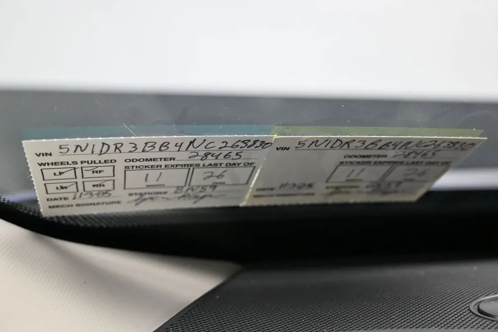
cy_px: 165
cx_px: 245
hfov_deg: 50.1
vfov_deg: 34.6
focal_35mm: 39
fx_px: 533
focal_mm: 25
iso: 450
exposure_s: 1/125
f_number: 4.2
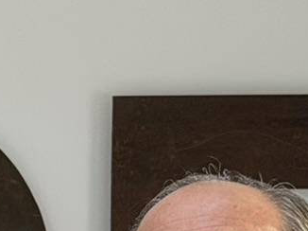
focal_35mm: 302
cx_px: -390
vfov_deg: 4.8
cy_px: 499
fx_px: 2685
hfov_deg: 6.3
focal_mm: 6.76
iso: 100
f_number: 1.78
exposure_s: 1/71
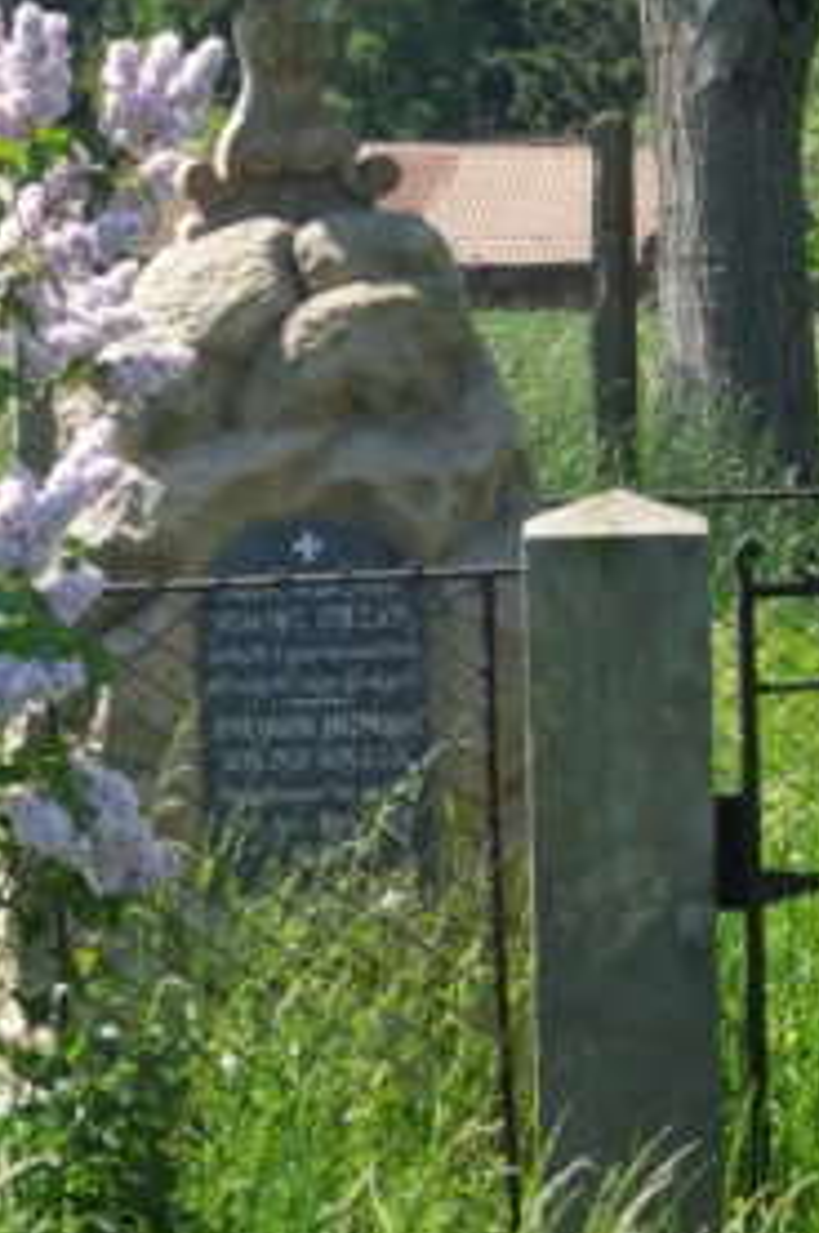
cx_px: 298
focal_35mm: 225
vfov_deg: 9.2
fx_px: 7697
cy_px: 628
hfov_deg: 6.1
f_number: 5
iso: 400
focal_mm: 30.6
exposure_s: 1/800
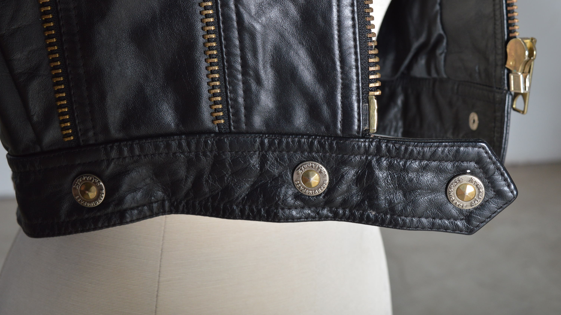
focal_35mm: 60
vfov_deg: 20.0
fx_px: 892
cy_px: 132
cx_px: 281
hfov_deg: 34.9
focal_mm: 38
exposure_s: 1/200
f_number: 9
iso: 400
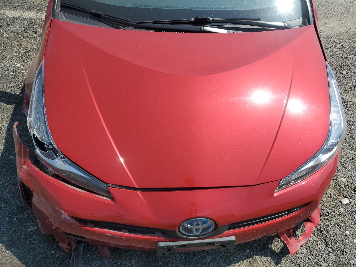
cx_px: 178
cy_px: 134
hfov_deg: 67.3
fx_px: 267
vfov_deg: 53.1
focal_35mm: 26
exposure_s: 1/5000
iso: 50
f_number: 1.5
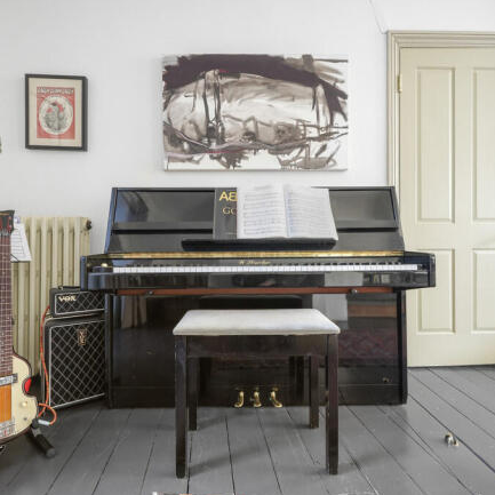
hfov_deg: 80.7
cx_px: 246
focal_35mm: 18
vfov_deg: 80.7
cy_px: 248
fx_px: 291
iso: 800
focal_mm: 14
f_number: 8
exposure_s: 1/3
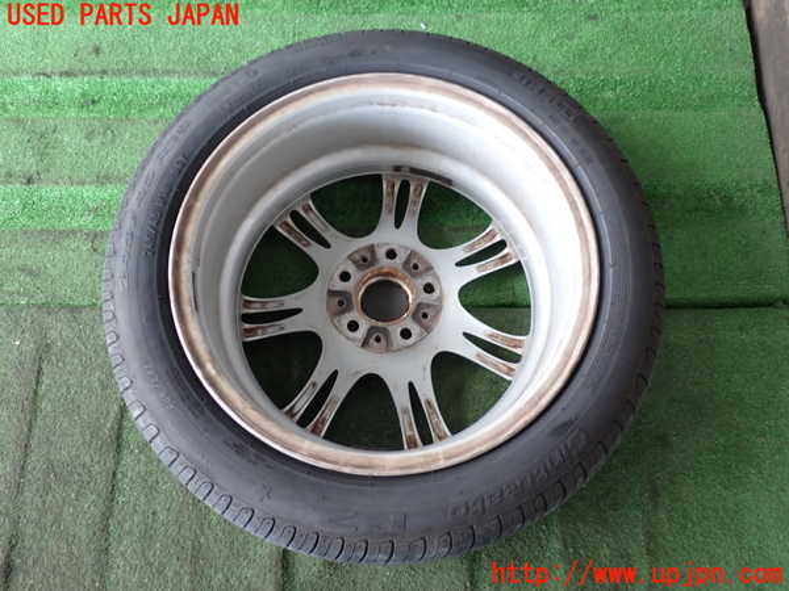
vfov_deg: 44.2
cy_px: 296
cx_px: 394
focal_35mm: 32
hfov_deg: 56.8
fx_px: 729
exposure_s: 1/30
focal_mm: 5.79
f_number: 2.4
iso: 200
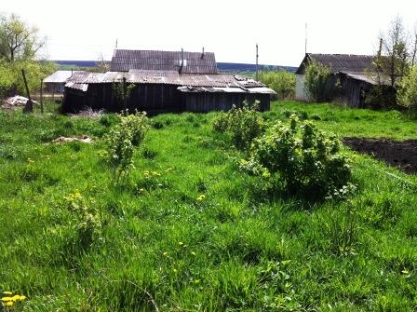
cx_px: 208
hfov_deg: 52.7
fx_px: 421
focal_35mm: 35
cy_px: 156
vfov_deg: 40.6
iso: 80
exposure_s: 1/1040
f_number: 2.8
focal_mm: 3.85
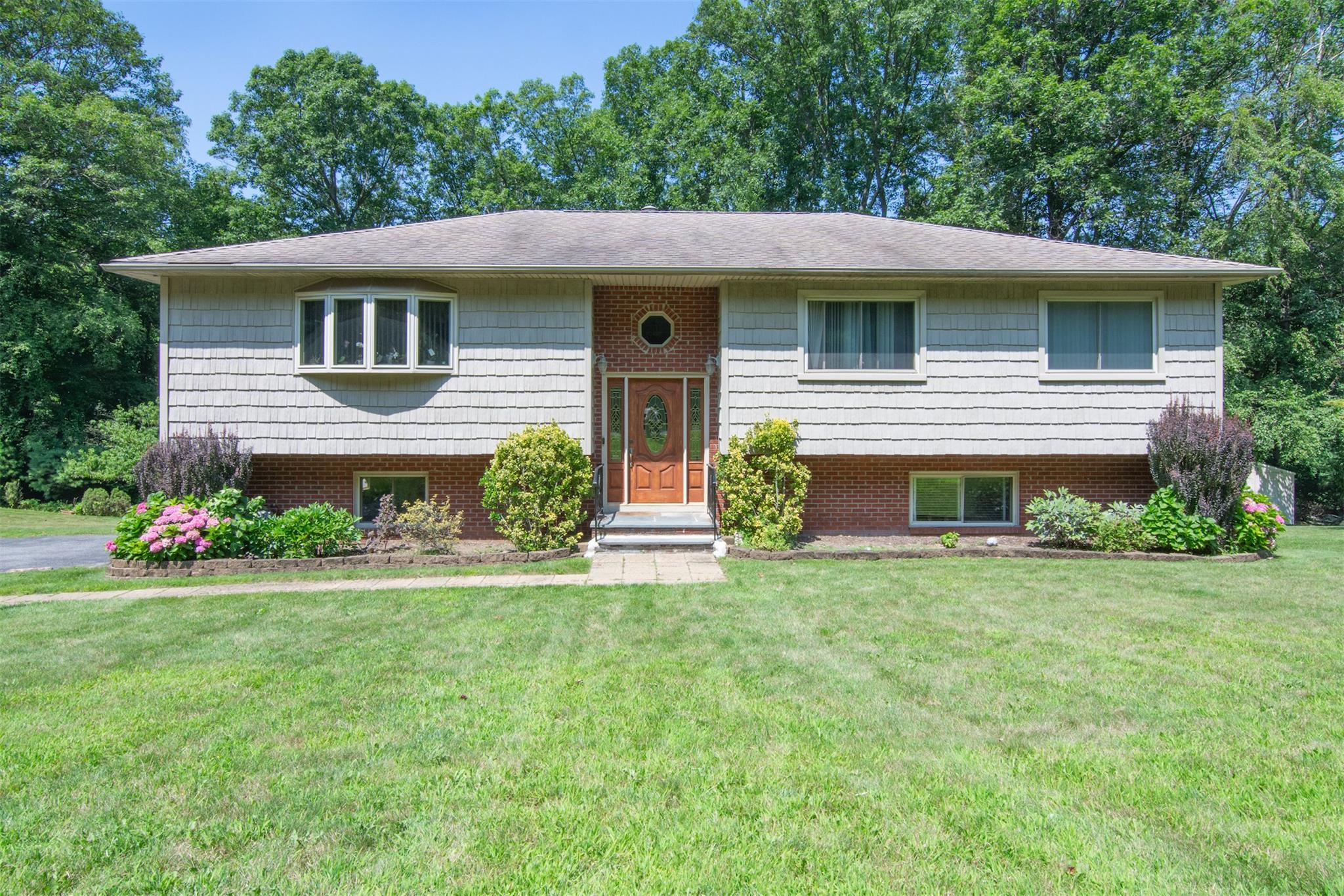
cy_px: 448
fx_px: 784
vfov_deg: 59.5
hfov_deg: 81.2
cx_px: 672
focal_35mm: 21
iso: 400
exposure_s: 1/200
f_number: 14
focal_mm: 14
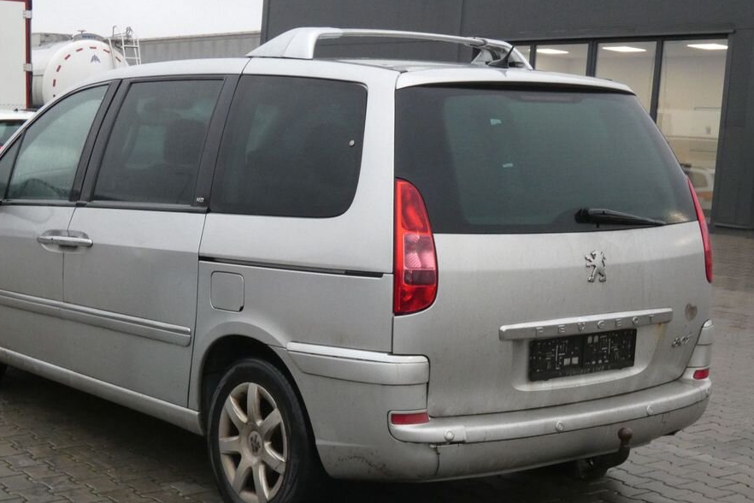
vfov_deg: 21.2
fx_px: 1340
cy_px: 270
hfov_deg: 31.4
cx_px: 320
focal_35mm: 64
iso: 500
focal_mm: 9.5
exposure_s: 1/80
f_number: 5.6
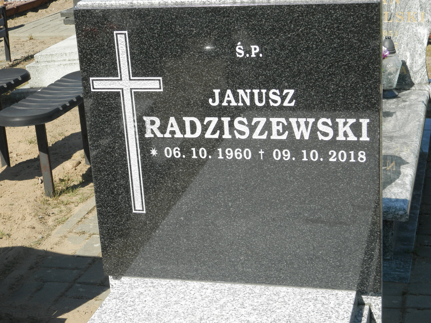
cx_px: 216
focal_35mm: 68
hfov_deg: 28.6
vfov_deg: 21.6
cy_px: 162
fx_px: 847
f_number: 4
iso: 80
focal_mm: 12.2
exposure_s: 1/500
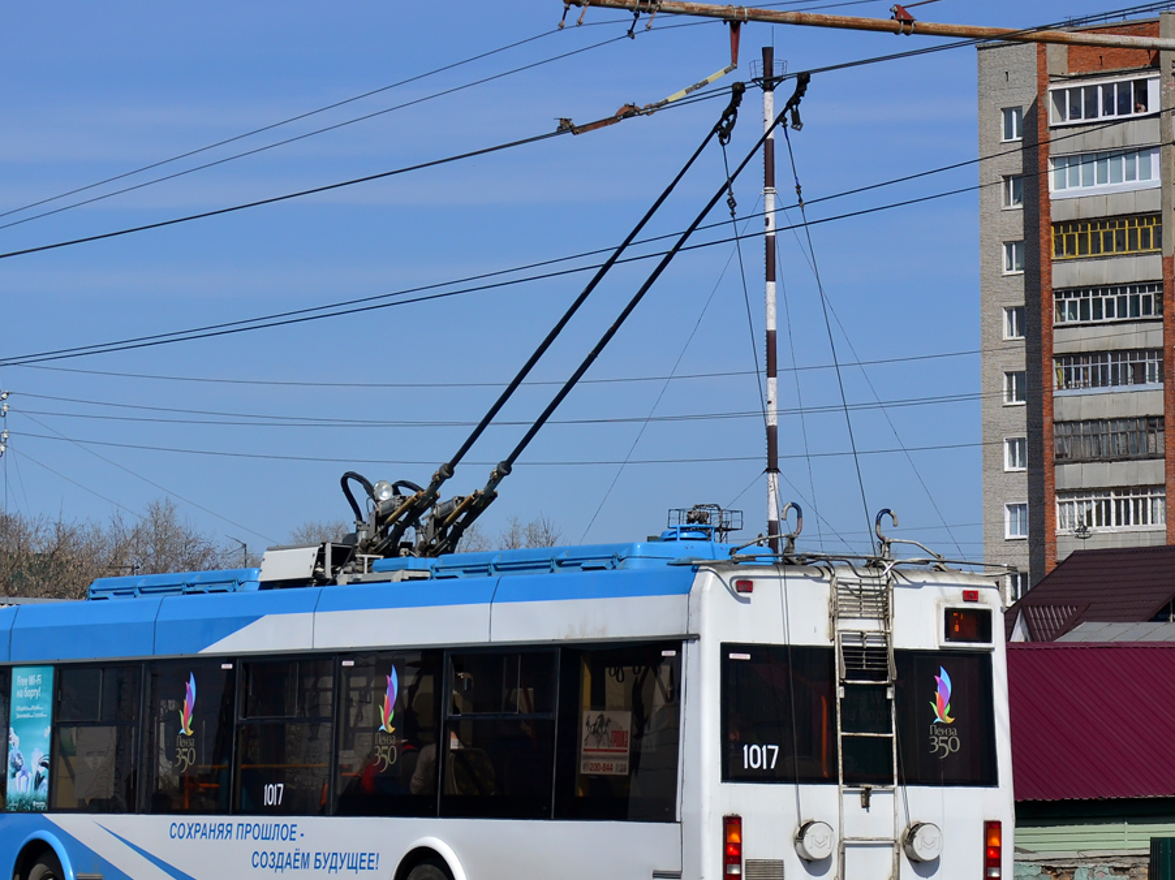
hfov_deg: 16.5
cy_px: 519
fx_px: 4038
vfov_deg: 12.4
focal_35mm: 119
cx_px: 408
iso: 200
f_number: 6.3
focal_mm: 62
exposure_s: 1/1600
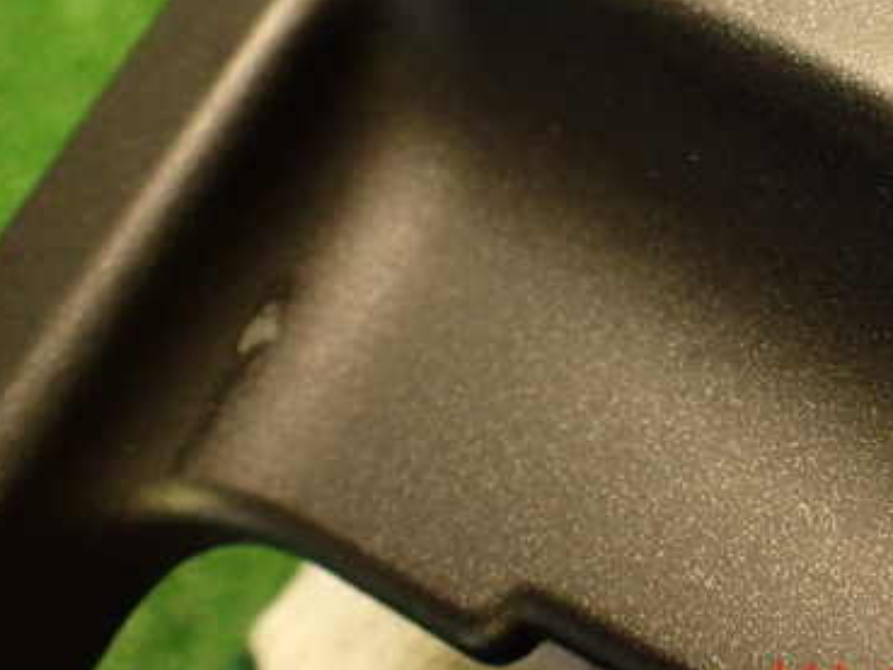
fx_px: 1342
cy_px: 172
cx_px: 595
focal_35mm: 52
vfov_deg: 27.7
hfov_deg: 36.4
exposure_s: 1/30
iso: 500
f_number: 2.4
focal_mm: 5.79
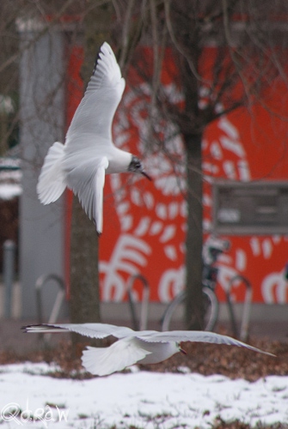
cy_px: 214
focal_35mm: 300
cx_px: 144
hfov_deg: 4.6
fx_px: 3587
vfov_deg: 6.9
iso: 250
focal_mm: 200
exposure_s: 1/320
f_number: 6.3
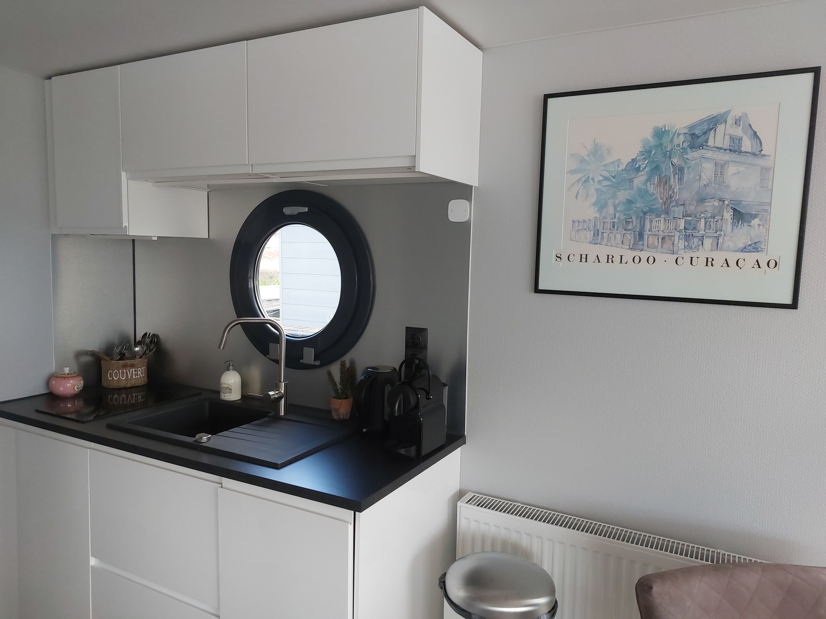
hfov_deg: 71.6
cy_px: 310
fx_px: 573
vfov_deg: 56.8
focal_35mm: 24
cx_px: 413
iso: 250
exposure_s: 1/120
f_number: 1.8
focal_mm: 5.23
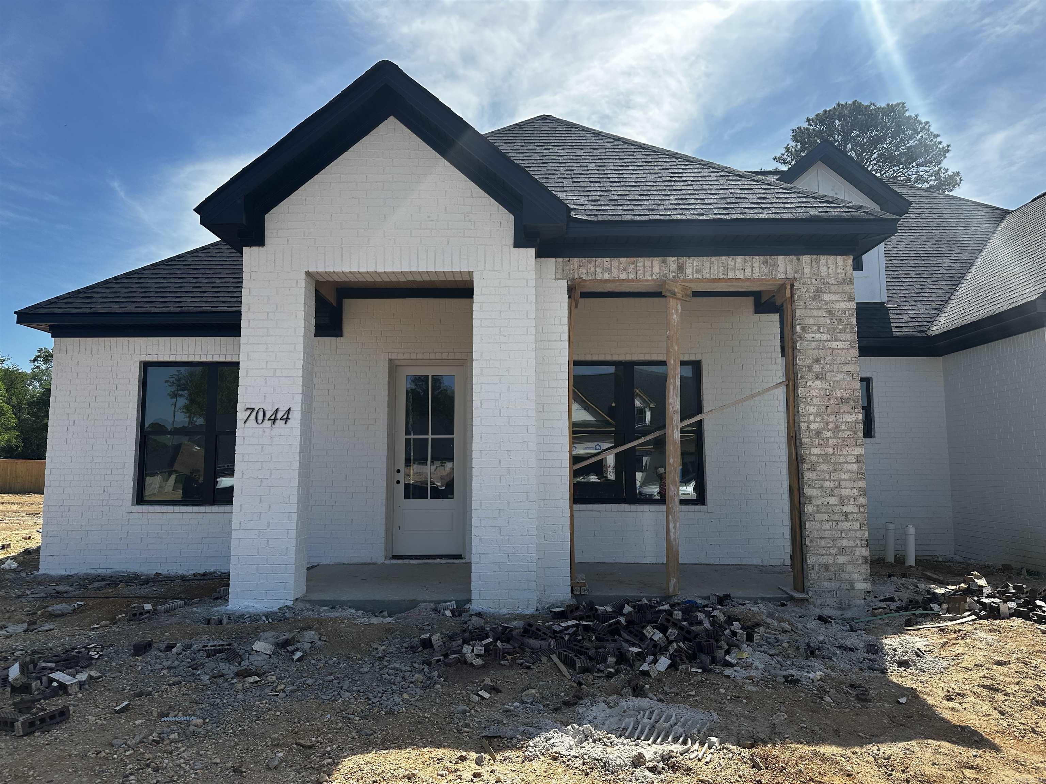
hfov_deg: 71.6
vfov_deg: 56.8
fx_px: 725
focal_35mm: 24
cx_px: 523
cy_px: 392
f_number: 1.78
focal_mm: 6.86
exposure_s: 1/4184
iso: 80
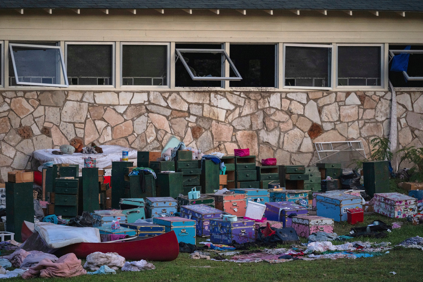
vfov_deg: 2.5
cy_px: 141
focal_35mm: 560
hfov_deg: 3.7
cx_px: 212
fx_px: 6580
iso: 2000
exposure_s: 1/250
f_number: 4
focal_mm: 560
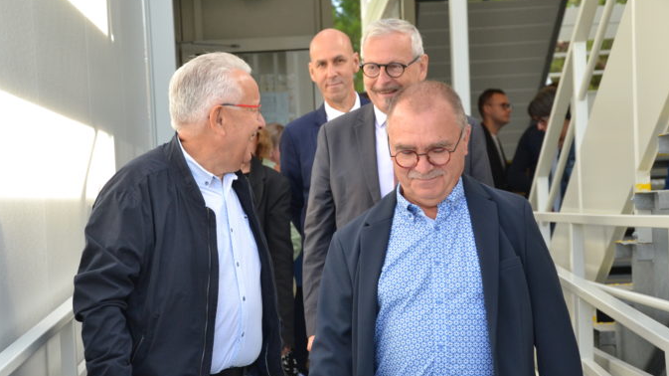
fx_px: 1507
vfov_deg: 14.2
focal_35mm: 85
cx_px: 323
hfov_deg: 25.0
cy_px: 225
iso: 1000
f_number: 5
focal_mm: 52
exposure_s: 1/500
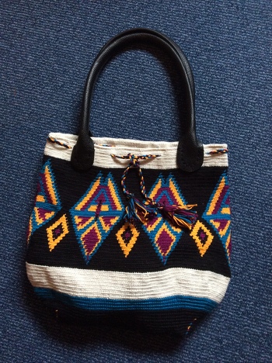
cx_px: 136
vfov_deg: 56.9
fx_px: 336
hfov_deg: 44.1
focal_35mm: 32
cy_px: 182
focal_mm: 3.3
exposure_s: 1/25
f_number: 2.4
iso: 200
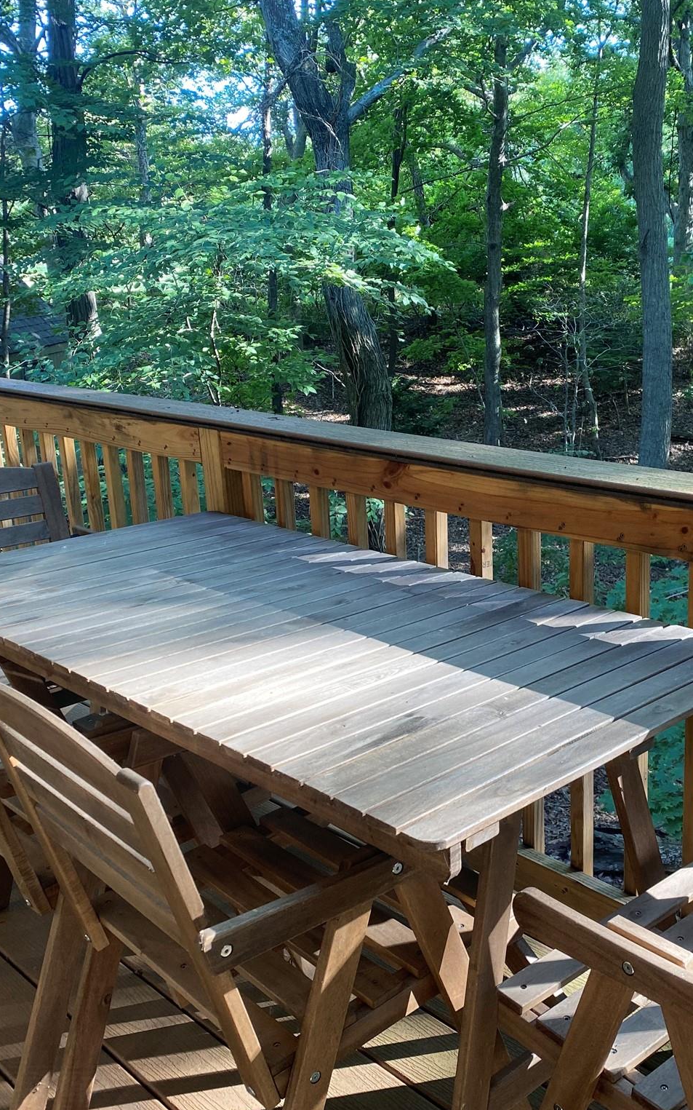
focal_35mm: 37
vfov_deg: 52.8
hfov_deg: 33.8
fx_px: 1118
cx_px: 508
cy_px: 557
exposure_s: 1/60
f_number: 1.8
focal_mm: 4.25
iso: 64
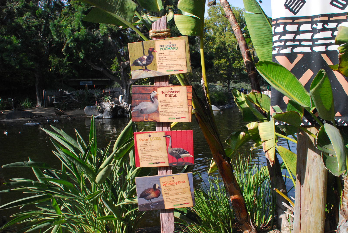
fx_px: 261
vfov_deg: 48.0
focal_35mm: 27
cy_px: 116
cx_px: 174
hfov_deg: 67.3
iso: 1250
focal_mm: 18
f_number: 8
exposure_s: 1/1600
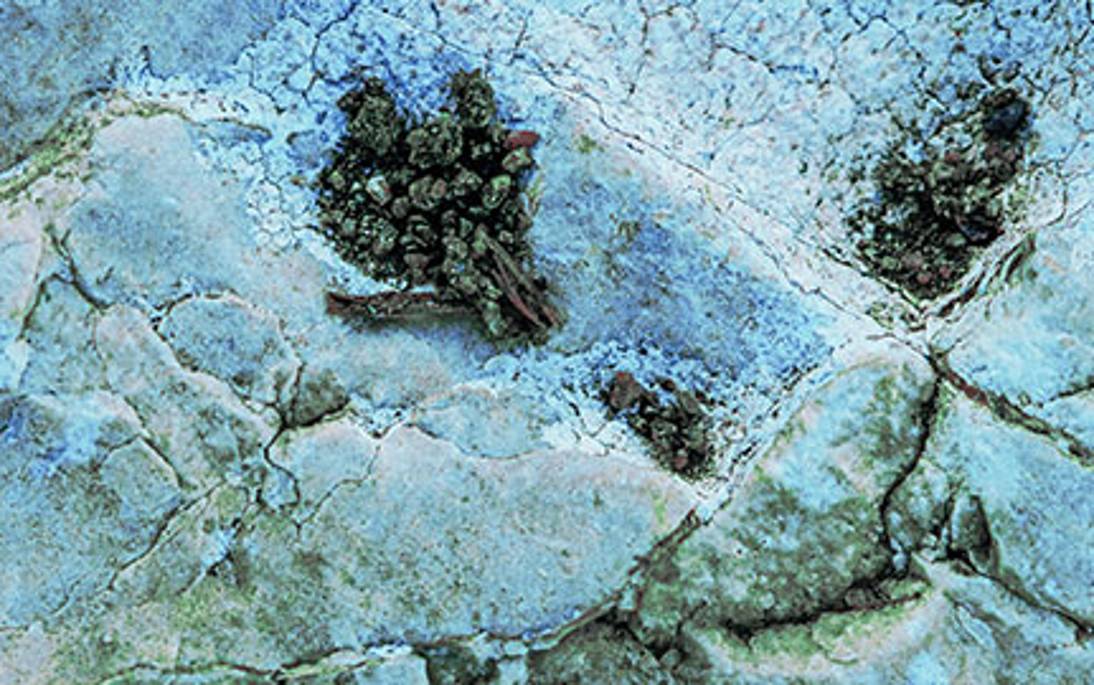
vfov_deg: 5.3
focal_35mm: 248
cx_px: 490
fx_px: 7399
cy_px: 362
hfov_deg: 8.5
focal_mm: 210
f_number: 13
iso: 500
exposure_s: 1/320
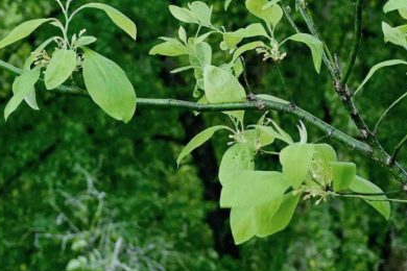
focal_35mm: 240
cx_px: 239
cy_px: -17
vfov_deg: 5.7
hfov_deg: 8.6
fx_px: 2713
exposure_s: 1/250
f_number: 3.5
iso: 400
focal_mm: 22.19
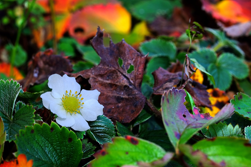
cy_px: 84
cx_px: 126
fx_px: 634
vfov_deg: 15.0
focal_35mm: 91
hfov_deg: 22.4
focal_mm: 60
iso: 400
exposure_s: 1/125
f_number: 8
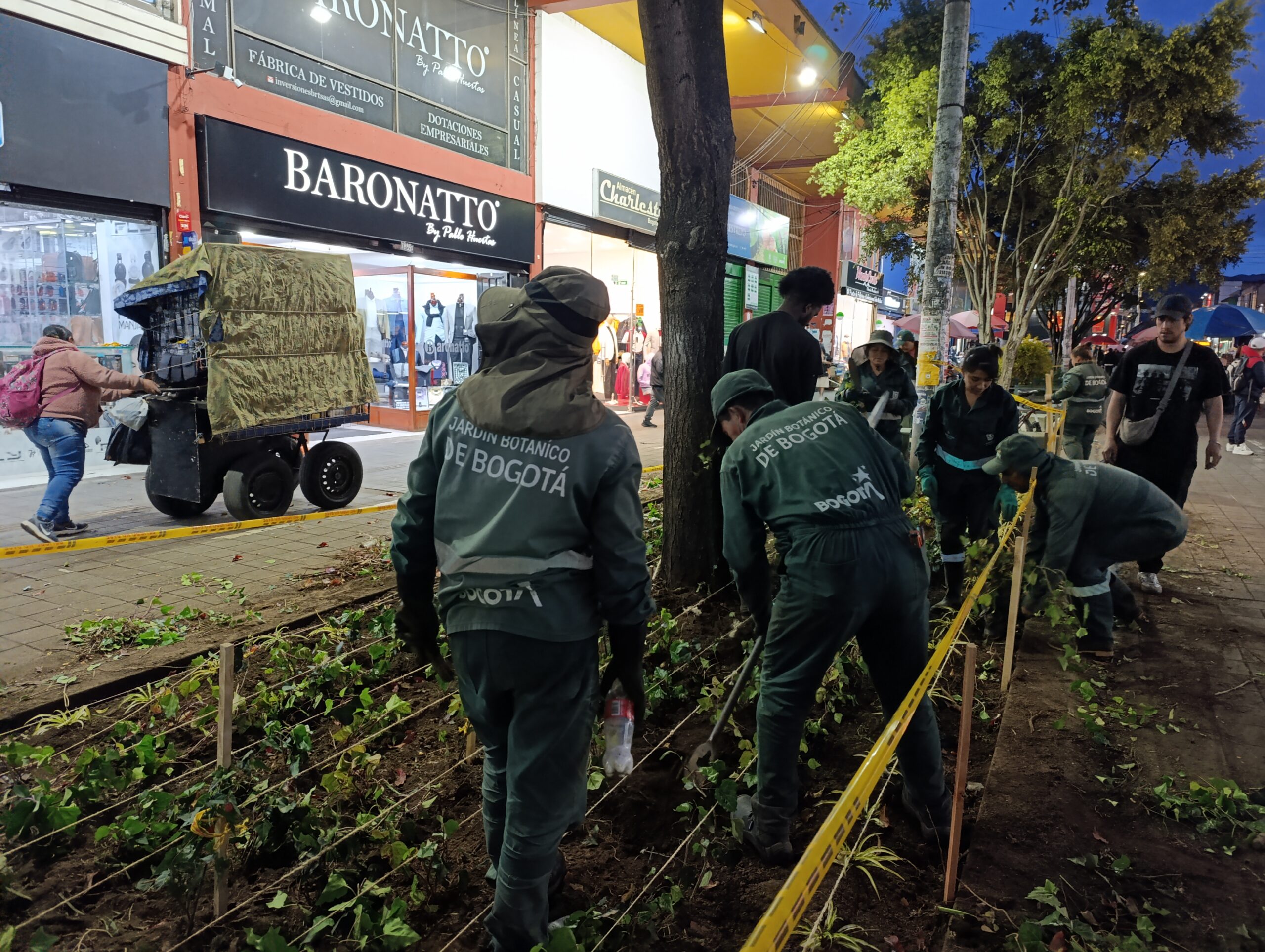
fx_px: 842
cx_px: 632
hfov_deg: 73.8
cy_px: 476
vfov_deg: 59.0
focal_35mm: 23
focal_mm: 6.14
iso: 1250
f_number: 1.6
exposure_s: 1/60
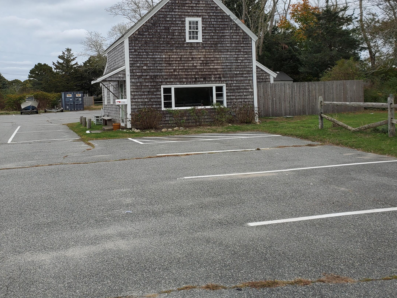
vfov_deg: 39.2
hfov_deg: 51.3
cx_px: 180
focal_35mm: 36
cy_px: 100
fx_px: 413
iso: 50
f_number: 2.4
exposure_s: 1/779
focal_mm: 4.3
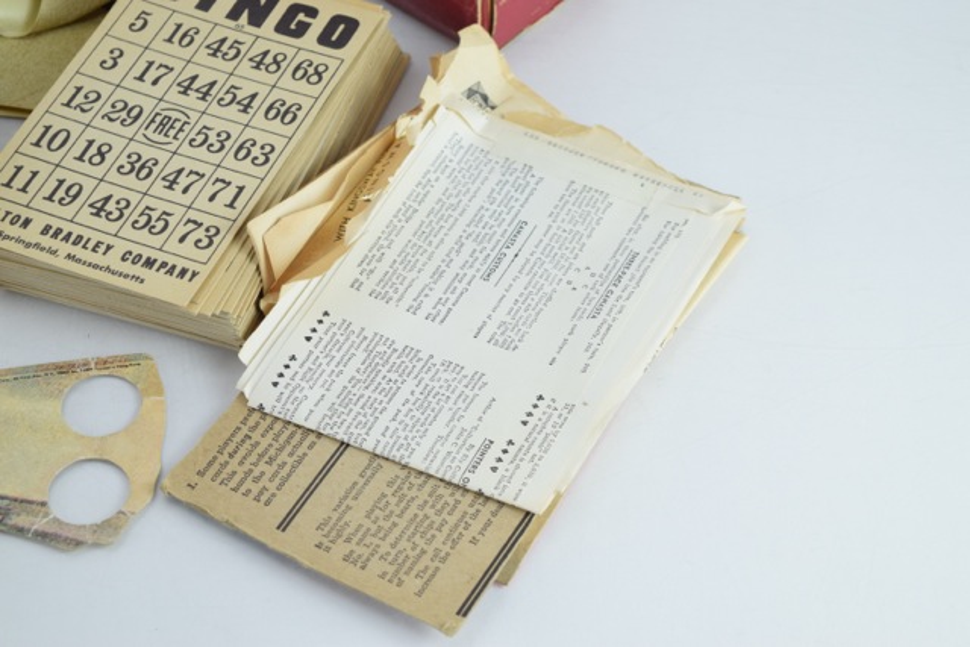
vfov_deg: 17.5
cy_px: 324
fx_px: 2102
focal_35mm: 78
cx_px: 485
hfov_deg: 26.0
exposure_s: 1/125
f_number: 6.3
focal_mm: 52
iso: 800
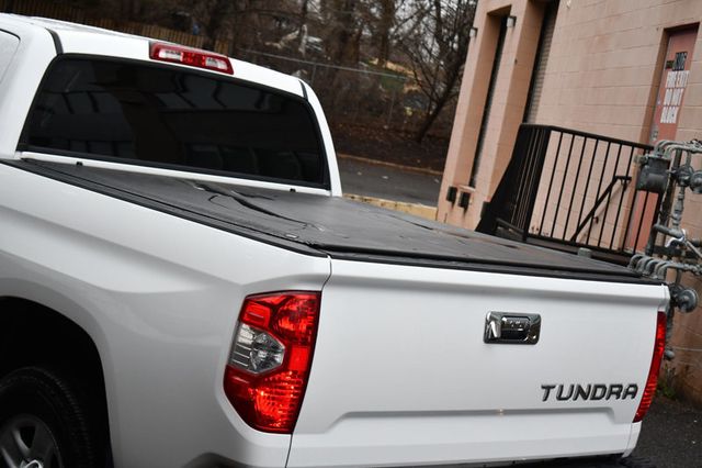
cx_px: 351
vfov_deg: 18.9
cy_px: 234
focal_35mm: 72
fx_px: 1403
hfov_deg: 28.1
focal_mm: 48
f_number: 5.3
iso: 800
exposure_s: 1/250
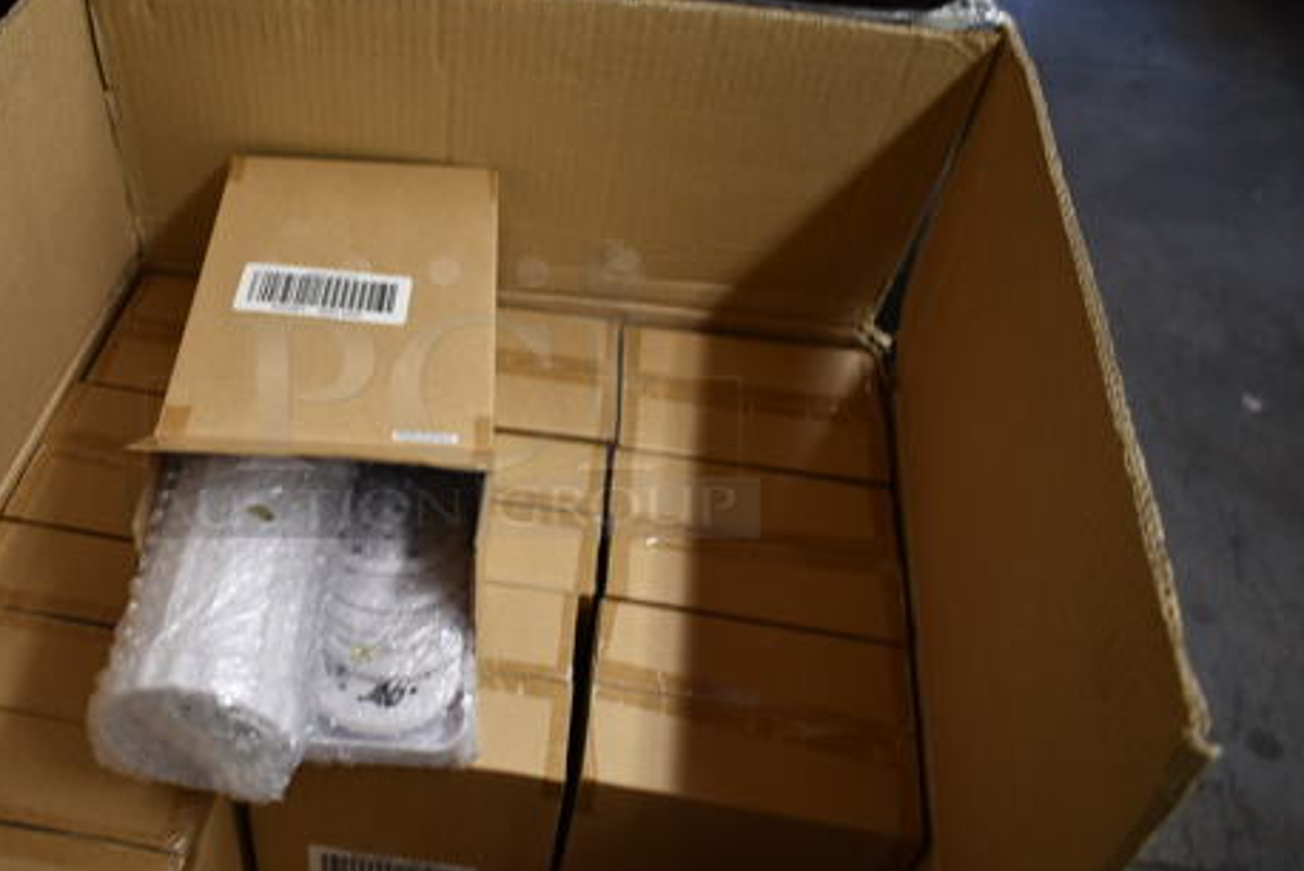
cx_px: 444
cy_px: 387
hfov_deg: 52.2
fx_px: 1305
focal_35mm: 36
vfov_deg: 36.9
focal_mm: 18
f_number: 3.5
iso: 160
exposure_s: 1/30
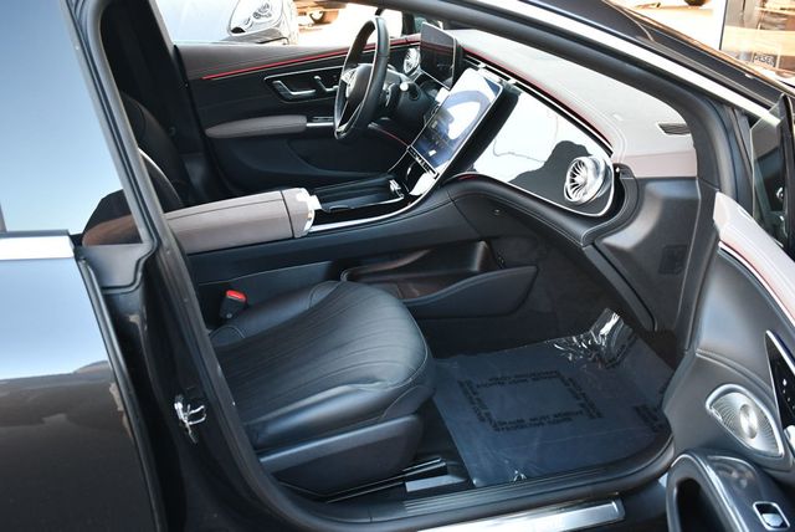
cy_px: 266
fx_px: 796
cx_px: 398
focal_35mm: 36
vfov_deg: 36.9
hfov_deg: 53.1
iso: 800
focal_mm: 18
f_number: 3.5
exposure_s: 1/160
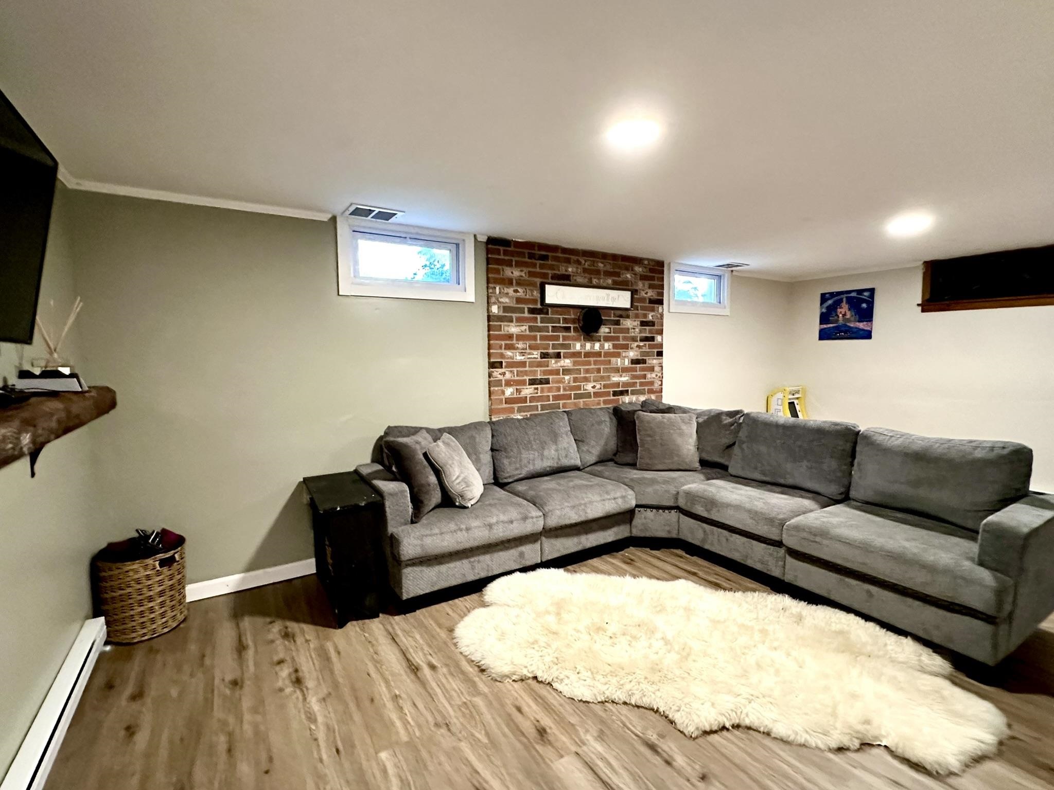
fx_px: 426
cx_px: 527
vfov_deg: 85.7
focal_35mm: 14
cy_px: 395
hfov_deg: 102.1
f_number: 2.2
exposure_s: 1/60
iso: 1000
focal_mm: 2.22
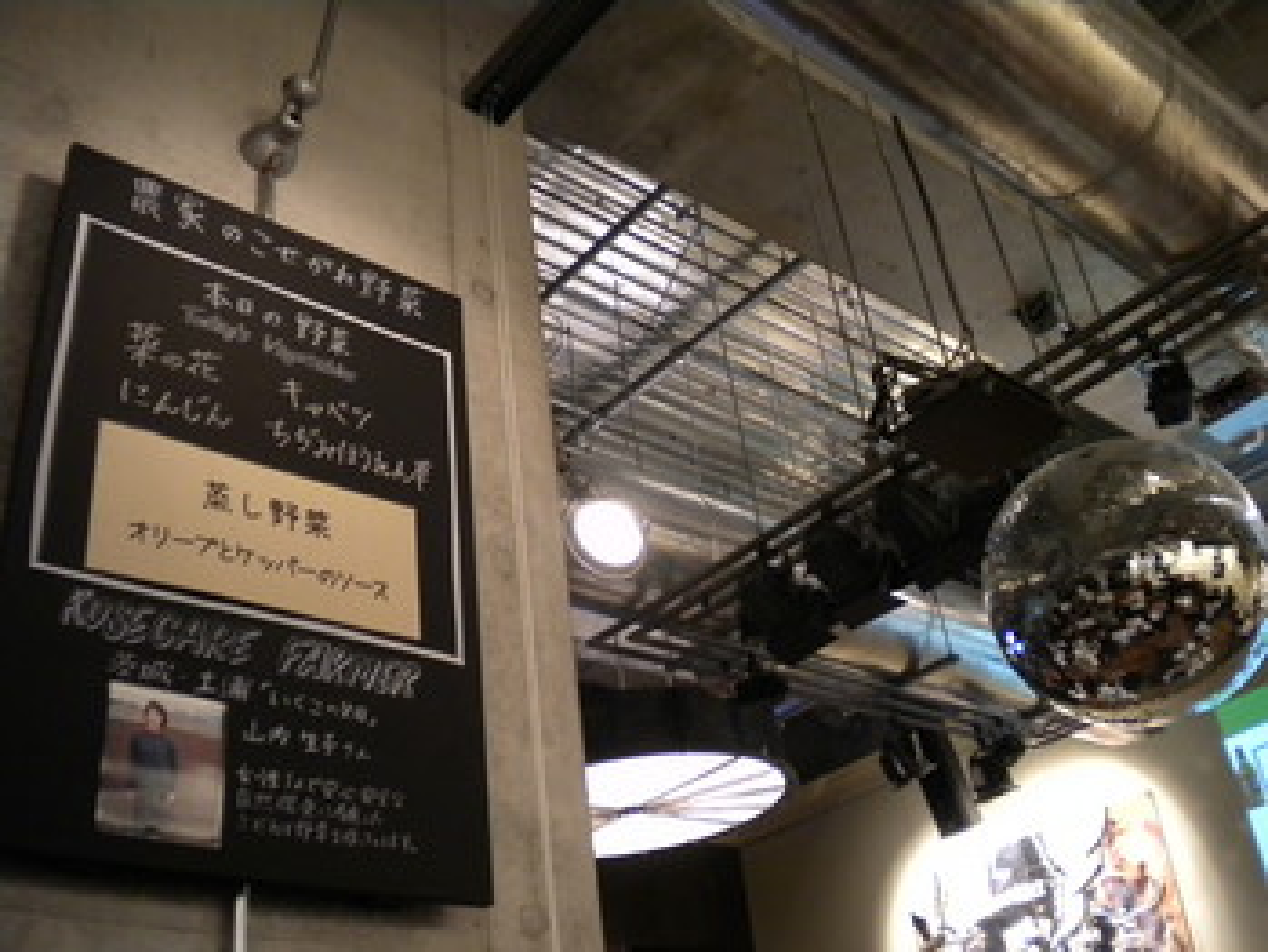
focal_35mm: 35
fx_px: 1283
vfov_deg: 40.7
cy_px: 476
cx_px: 634
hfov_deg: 52.6
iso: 400
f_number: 3.1
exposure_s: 1/11
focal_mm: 6.3
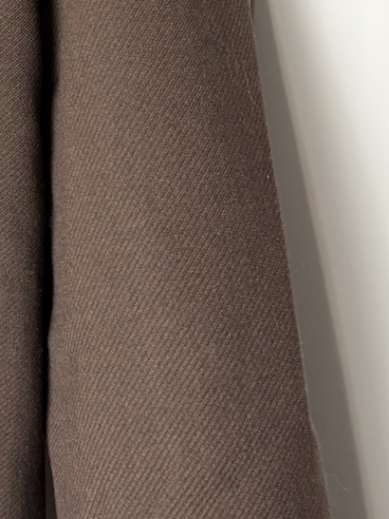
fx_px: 1347
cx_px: -154
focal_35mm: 90
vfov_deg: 21.4
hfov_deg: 15.4
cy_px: 86
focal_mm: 6.76
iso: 200
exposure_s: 1/100
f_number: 1.78
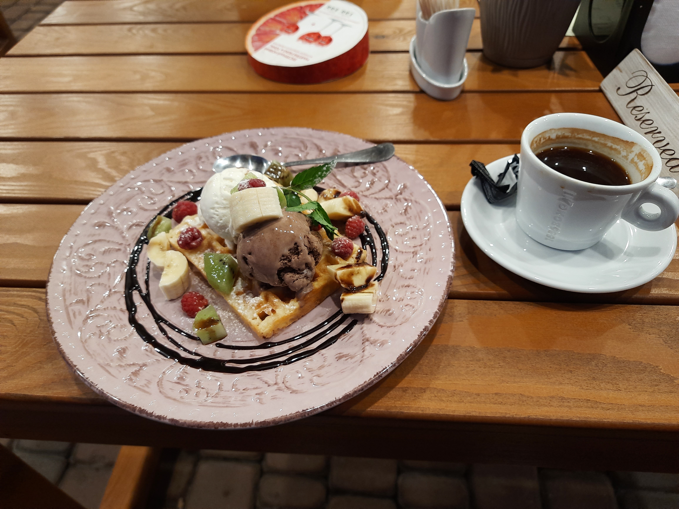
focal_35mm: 24
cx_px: 340
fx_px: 471
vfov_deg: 56.8
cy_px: 254
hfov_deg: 71.6
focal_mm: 5.23
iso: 320
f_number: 1.8
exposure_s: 1/33
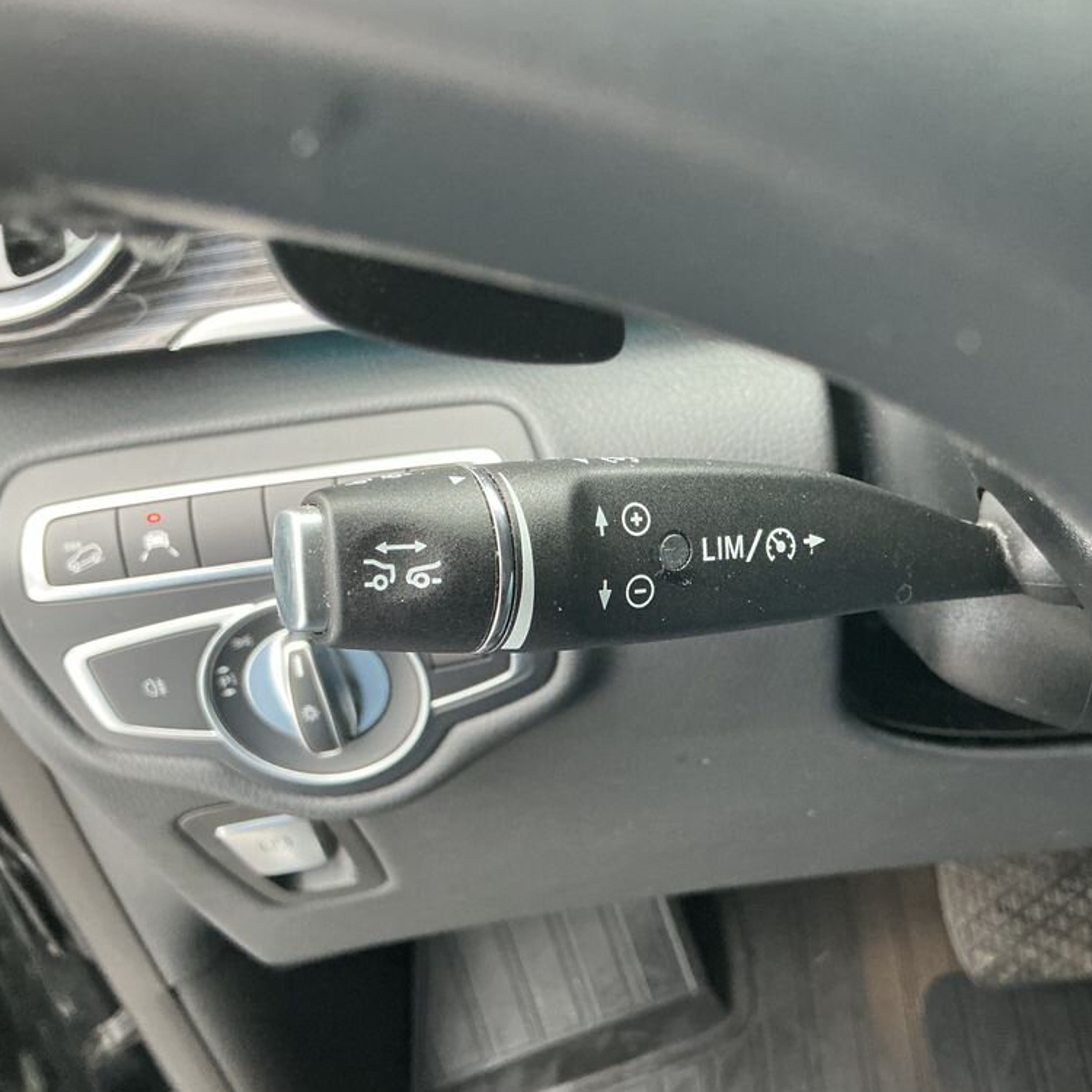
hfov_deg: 47.1
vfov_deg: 47.2
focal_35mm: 35
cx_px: 625
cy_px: 549
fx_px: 1249
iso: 200
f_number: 1.8
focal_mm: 3
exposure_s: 1/60
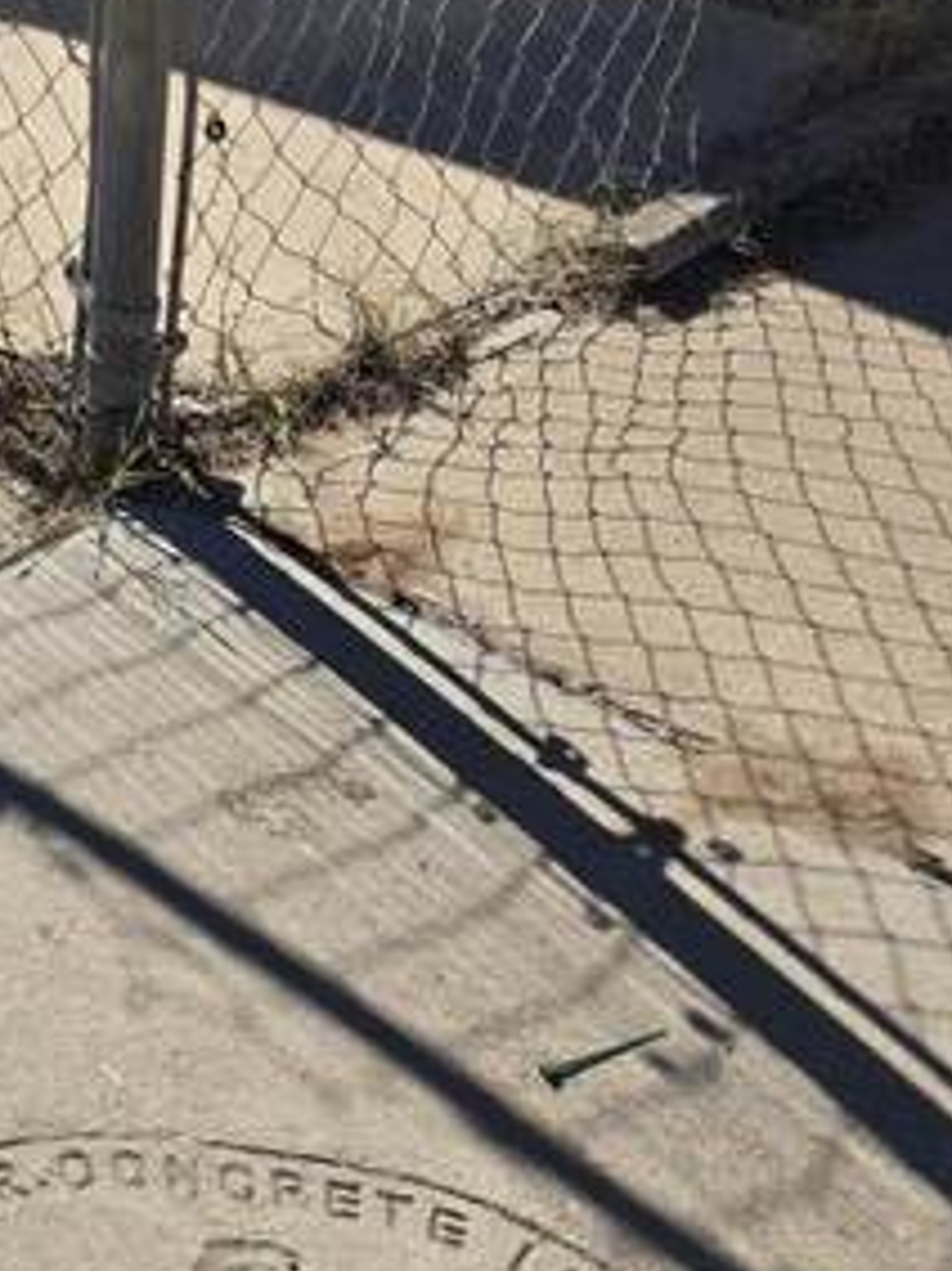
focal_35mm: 78
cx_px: -413
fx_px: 2862
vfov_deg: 20.3
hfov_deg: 17.3
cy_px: -786
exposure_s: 1/2378
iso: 25
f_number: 1.8
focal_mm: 5.4
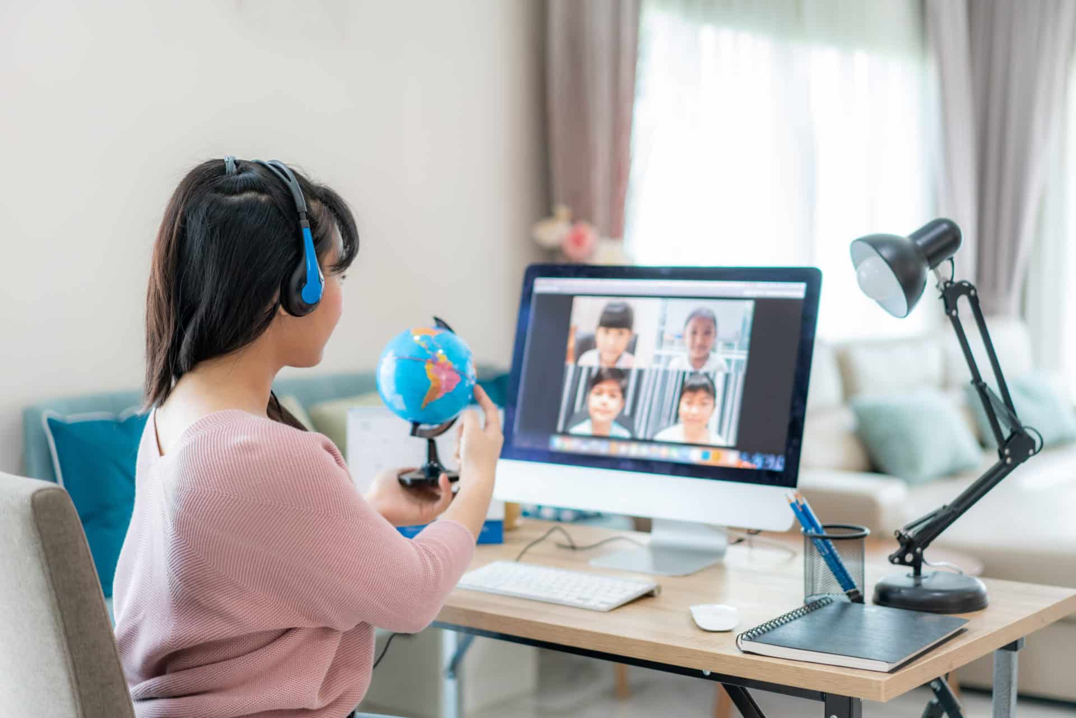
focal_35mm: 55
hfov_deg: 36.2
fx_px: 1644
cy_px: 359
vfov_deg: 24.6
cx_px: 538
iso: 500
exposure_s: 1/160
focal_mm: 55
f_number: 2
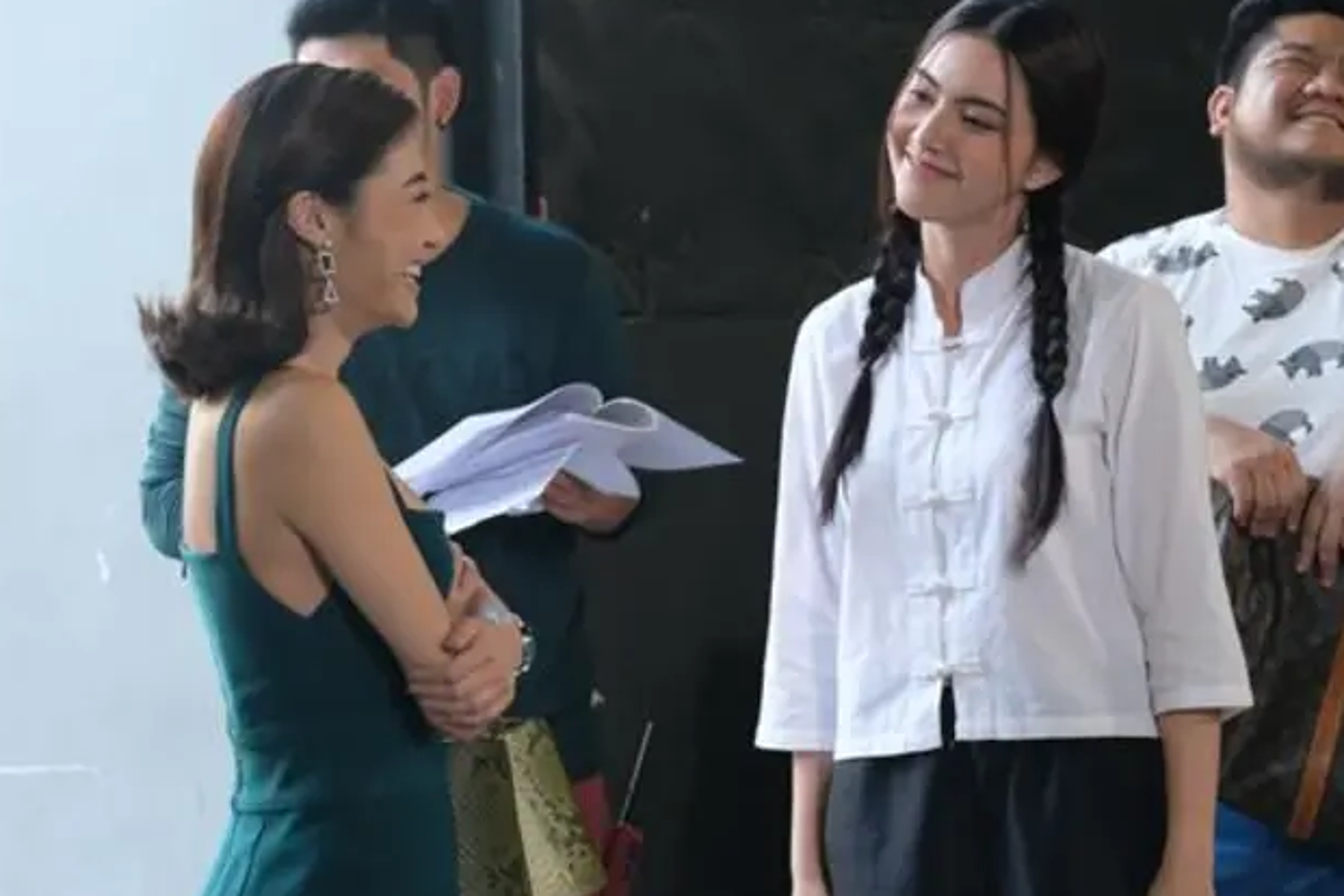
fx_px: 5301
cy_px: 413
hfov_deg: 14.4
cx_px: 578
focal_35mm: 142
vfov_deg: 9.7
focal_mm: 75.4
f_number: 5.6
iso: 4000
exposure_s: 1/160
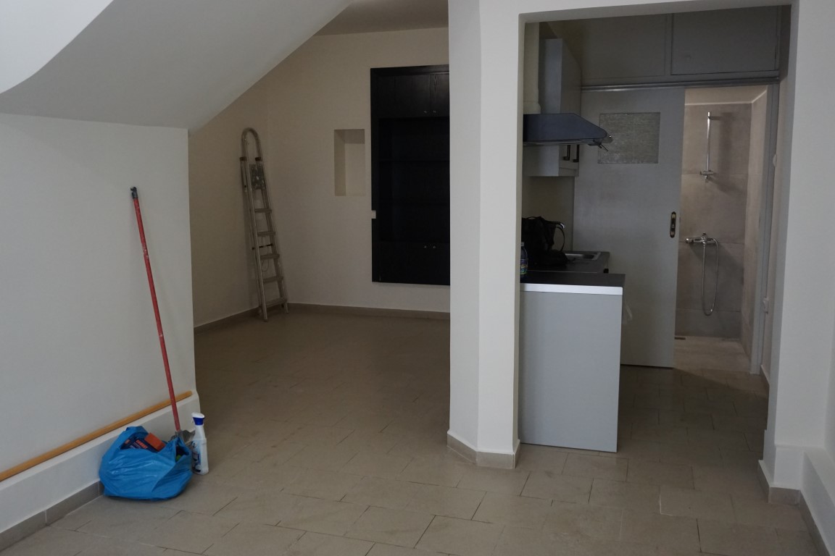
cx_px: 418
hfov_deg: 59.5
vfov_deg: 41.7
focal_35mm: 32
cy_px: 278
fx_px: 731
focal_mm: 21
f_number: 4
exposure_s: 1/160
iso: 1600
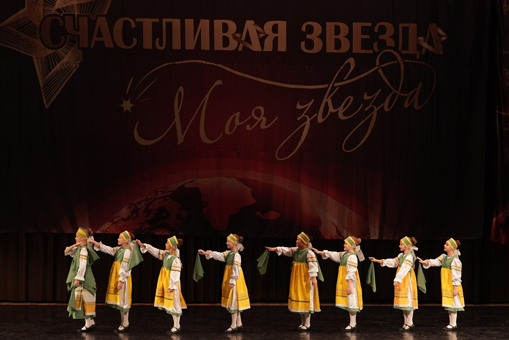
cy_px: 170
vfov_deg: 11.1
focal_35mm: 123
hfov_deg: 16.7
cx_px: 254
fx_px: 1739
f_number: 2.8
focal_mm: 82
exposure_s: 1/400
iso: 2000
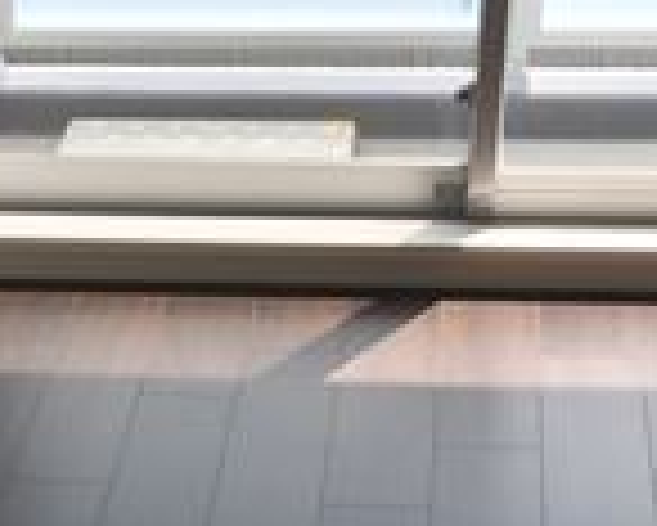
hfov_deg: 15.0
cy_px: 791
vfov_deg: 11.9
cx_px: -108
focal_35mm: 124
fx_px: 2413
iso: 32
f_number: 2.2
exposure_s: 1/319
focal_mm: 4.15
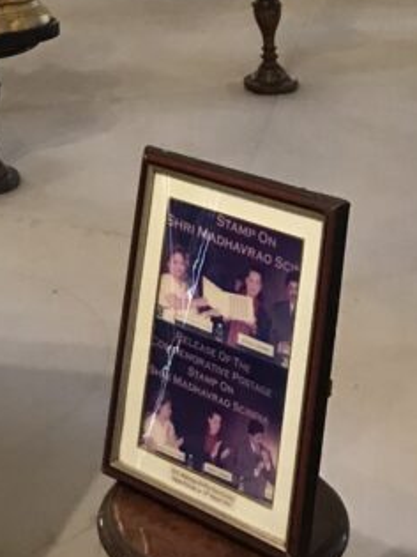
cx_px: 102
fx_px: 1463
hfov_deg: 16.1
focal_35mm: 91
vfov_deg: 19.4
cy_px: -225
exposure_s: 1/17
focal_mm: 3.99
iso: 100
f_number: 1.8
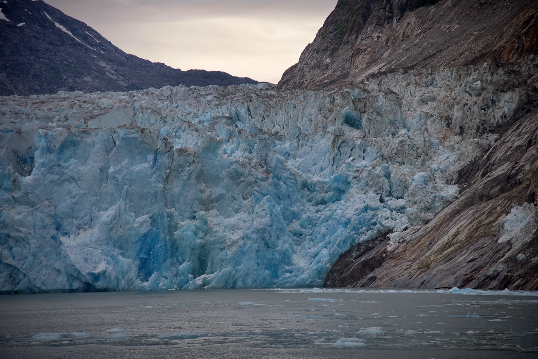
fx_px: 1794
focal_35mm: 120
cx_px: 269
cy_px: 180
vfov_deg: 11.4
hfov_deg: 17.1
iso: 100
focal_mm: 120
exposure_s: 1/250
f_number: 4.5
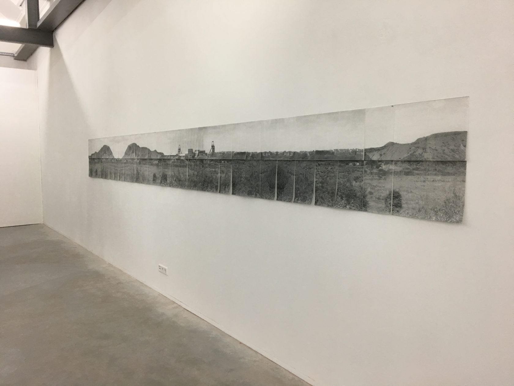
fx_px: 431
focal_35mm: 29
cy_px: 193
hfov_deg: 61.7
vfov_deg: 48.2
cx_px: 257
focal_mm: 4.15
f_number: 2.2
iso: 50
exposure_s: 1/17
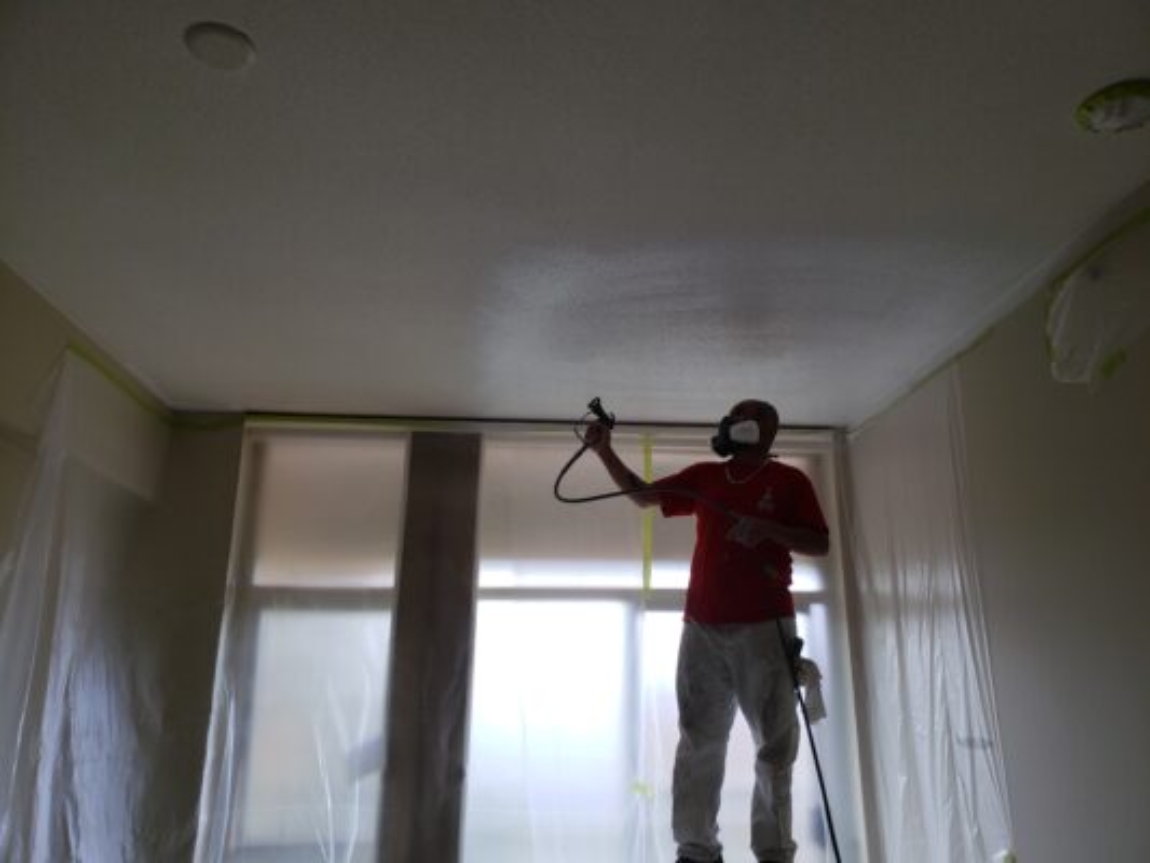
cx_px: 575
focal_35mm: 26
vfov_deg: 53.1
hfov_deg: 67.3
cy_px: 432
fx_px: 864
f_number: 2.4
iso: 64
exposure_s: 1/120
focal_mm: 4.3
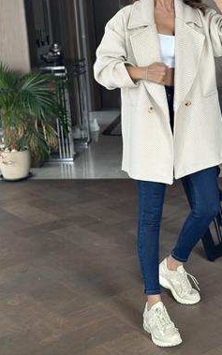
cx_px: 176
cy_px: 127
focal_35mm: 68
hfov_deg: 19.0
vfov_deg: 30.0
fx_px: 658
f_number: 1.78
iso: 125
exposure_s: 1/61
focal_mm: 6.86
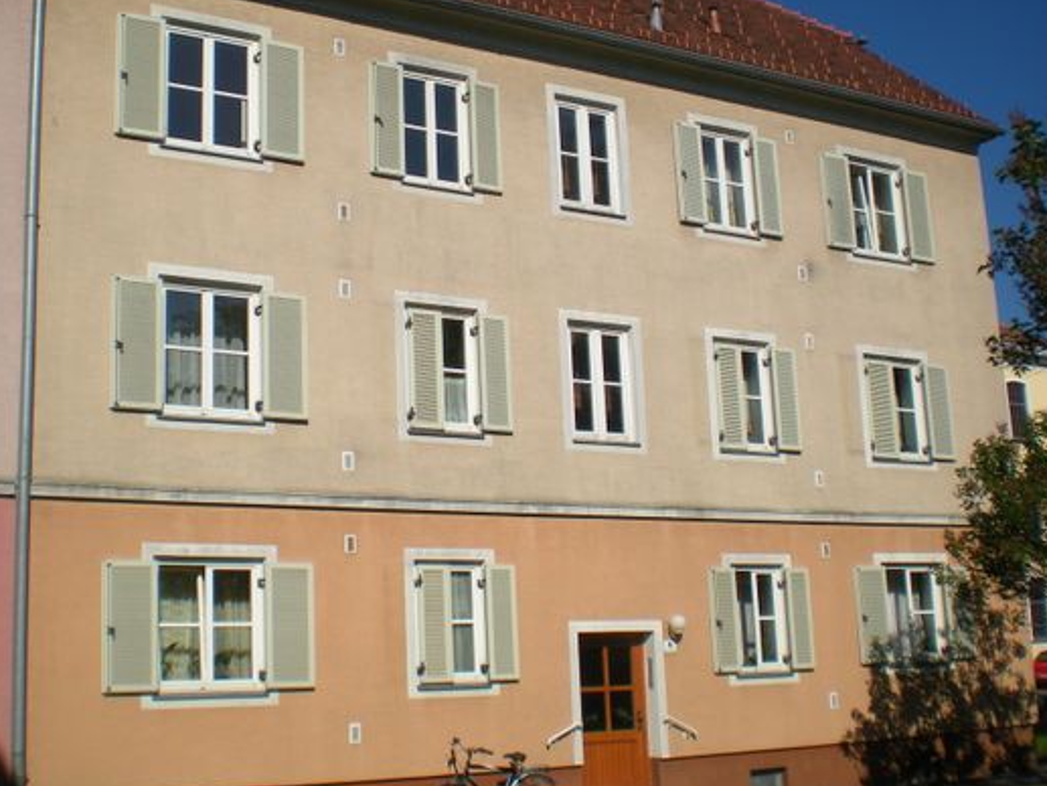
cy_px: 371
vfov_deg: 30.9
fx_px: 1422
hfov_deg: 40.3
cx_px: 441
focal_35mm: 47
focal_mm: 6.3
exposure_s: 1/1000
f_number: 4.6
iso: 64
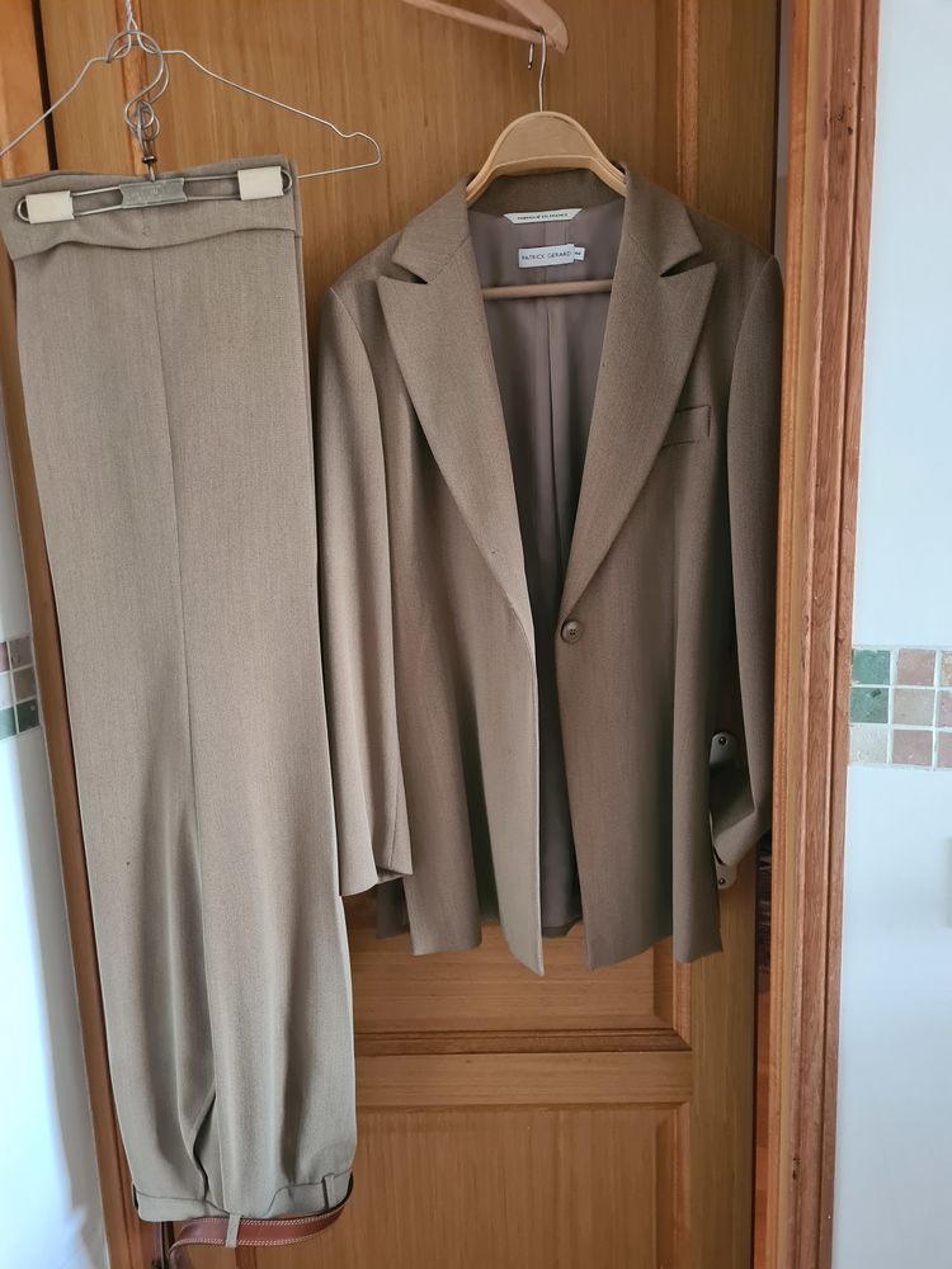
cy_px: 634
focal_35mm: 26
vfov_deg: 67.3
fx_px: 953
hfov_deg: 53.1
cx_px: 476
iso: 800
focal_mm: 5.4
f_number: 1.8
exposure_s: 1/50
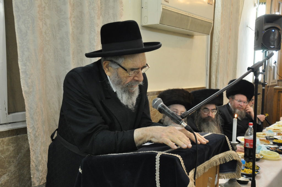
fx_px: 329
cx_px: 141
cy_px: 94
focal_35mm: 42
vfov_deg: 31.8
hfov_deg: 46.5
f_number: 5.6
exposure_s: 1/60
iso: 800
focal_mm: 28
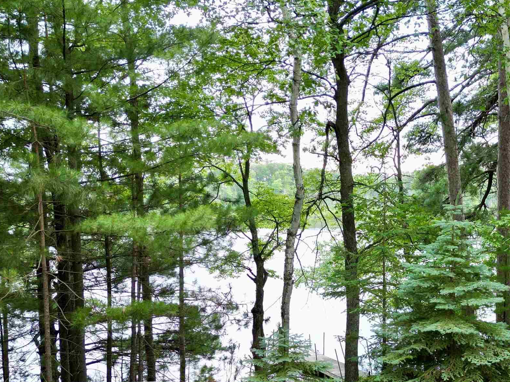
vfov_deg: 30.4
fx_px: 693
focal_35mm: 47
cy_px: 282
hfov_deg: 39.3
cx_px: 383
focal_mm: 6.72
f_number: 1.7
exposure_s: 1/240
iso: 130
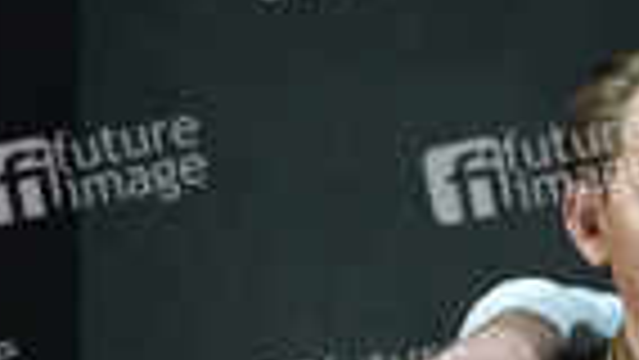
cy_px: 508
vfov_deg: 0.9
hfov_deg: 1.5
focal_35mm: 1404
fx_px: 23798
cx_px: 871
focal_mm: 422
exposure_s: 1/160
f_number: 6.3
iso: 3200
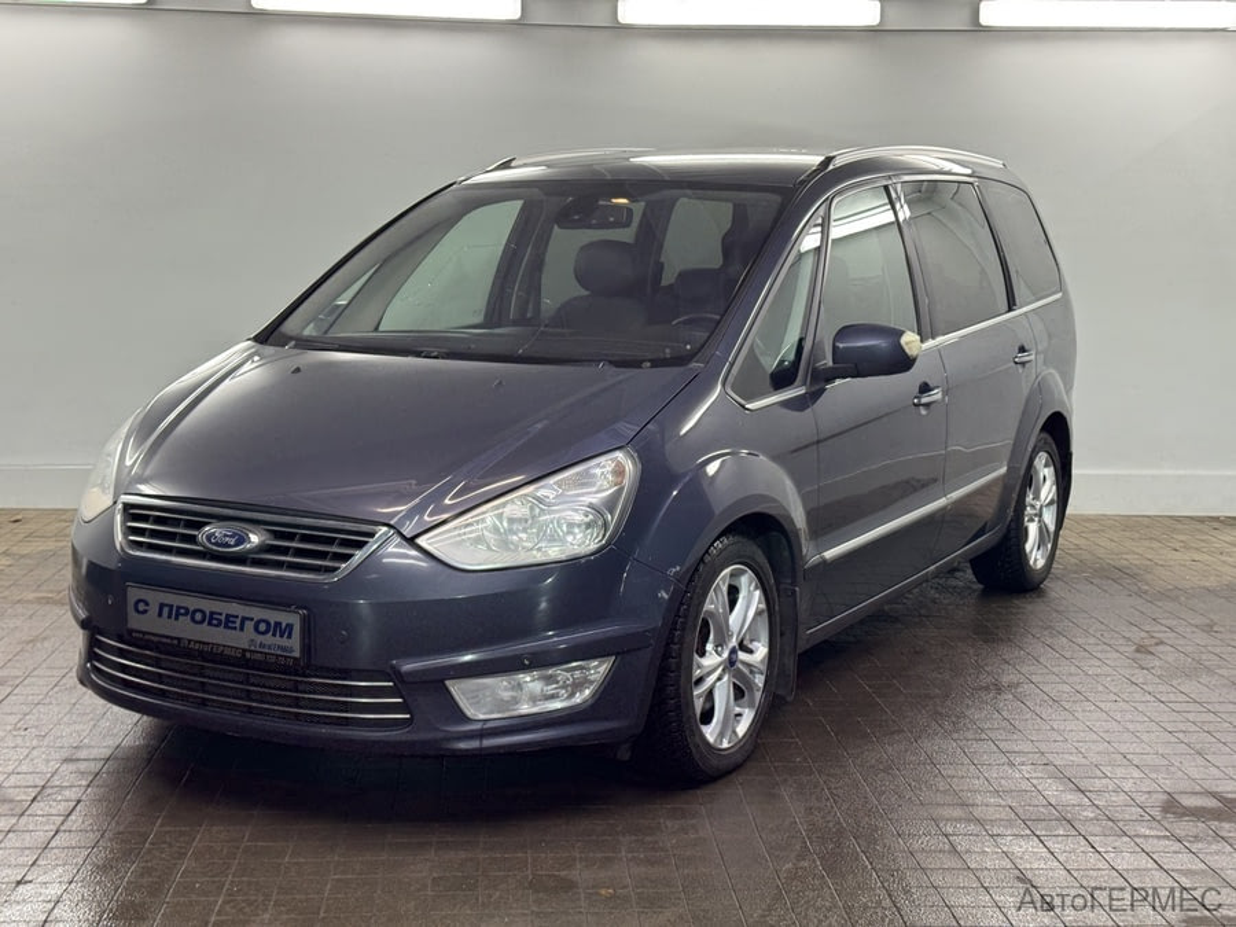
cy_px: 464
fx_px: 1714
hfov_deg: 39.7
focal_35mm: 48
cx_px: 618
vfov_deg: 30.3
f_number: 1.78
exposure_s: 1/100
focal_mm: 6.76
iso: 80
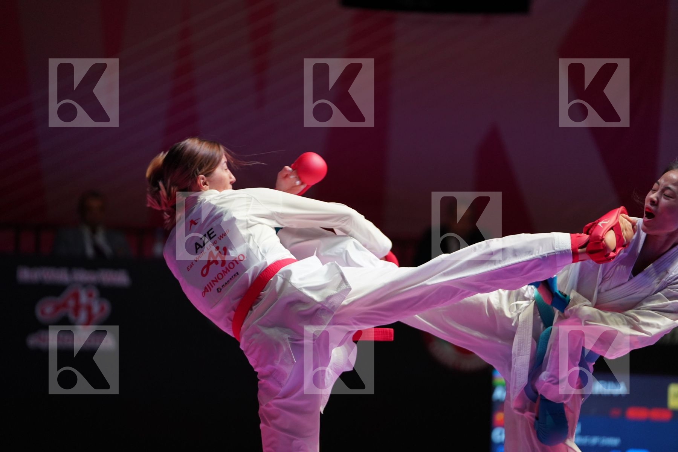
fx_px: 3164
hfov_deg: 12.2
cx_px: 339
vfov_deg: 8.2
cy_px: 226
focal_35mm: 168
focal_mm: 168
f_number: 2.8
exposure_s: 1/1000
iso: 2000
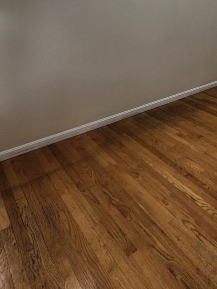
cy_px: -3
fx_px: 259
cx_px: 214
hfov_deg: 40.2
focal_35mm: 31
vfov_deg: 47.8
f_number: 2.2
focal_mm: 1.74
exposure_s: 1/208
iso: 40
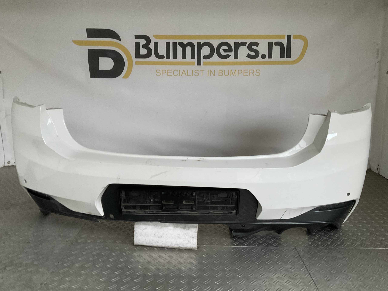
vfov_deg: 48.2
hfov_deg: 61.7
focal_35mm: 29
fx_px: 325
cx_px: 194
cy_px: 146
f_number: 1.8
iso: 200
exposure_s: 1/50
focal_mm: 3
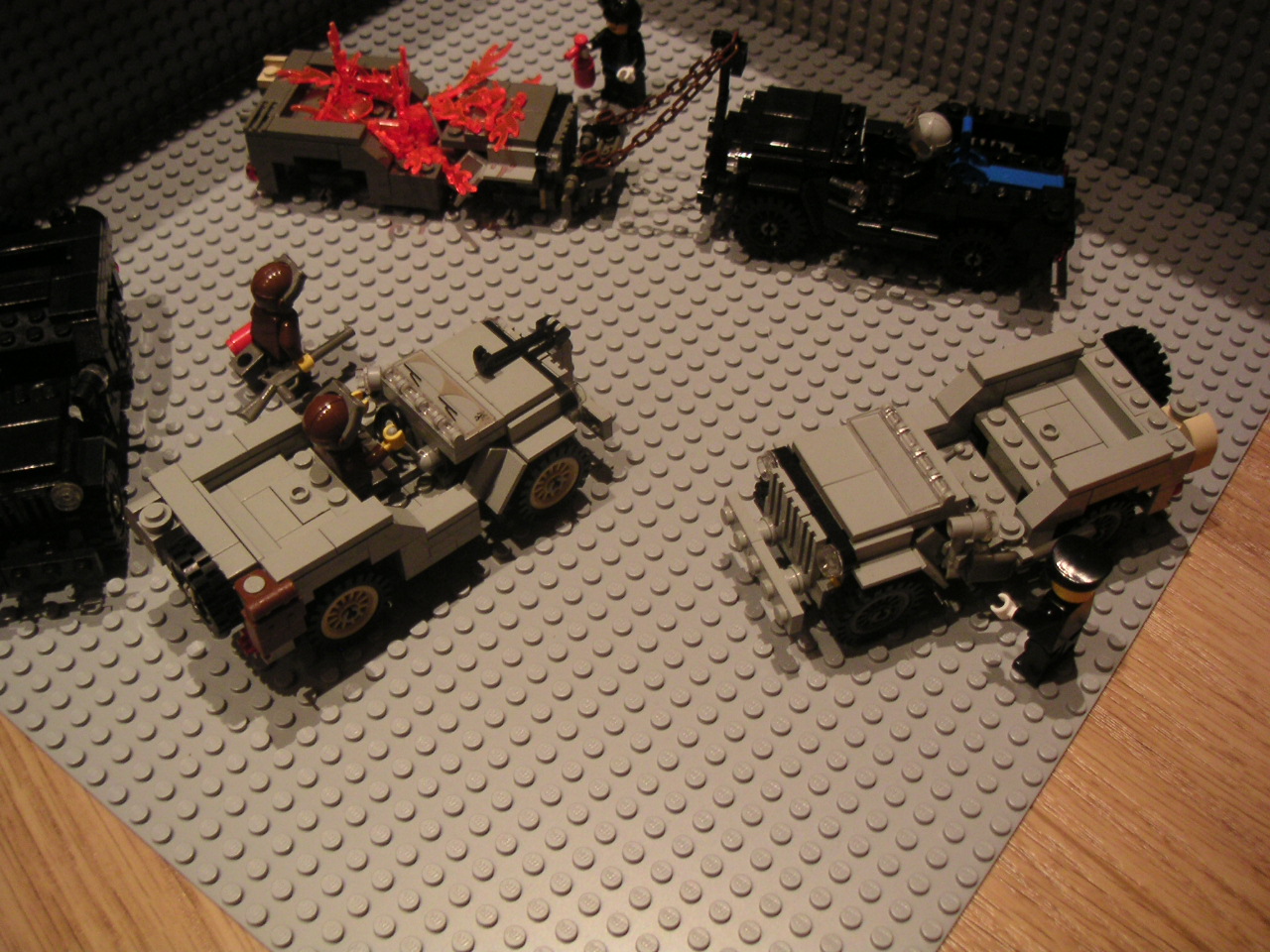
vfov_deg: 38.7
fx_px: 1357
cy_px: 476
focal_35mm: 37
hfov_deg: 50.1
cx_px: 635
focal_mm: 5.7
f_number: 2.8
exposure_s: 1/10
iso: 100
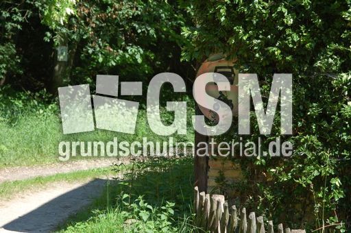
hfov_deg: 13.1
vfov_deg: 8.7
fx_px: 1534
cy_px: 116
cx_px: 176
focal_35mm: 158
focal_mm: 105
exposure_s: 1/500
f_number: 5.6
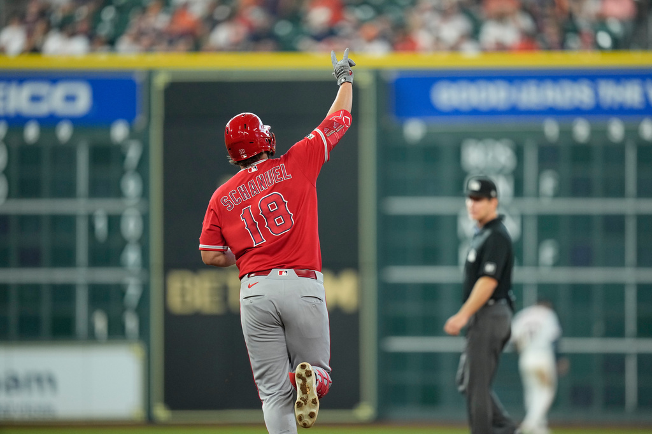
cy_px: 217
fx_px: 7242
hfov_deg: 5.2
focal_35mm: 400
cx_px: 326
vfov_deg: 3.4
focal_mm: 400
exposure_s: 1/2000
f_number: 2.8
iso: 2500
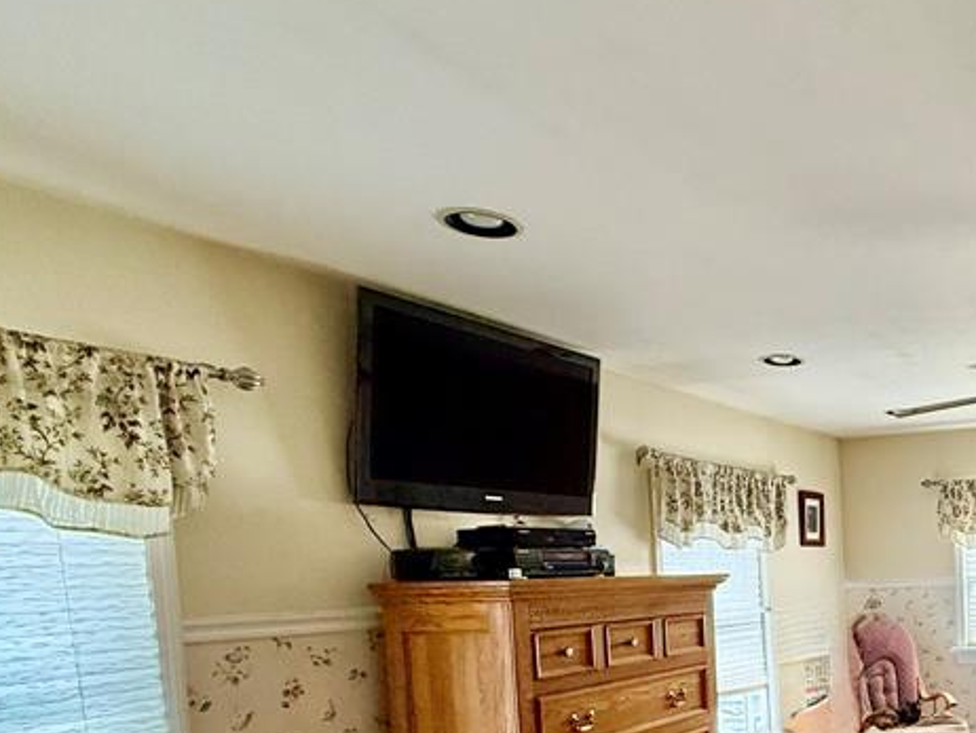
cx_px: 987
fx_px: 875
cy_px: 613
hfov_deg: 47.8
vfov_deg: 42.9
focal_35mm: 31
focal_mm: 2.22
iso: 320
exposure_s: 1/81
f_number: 2.2
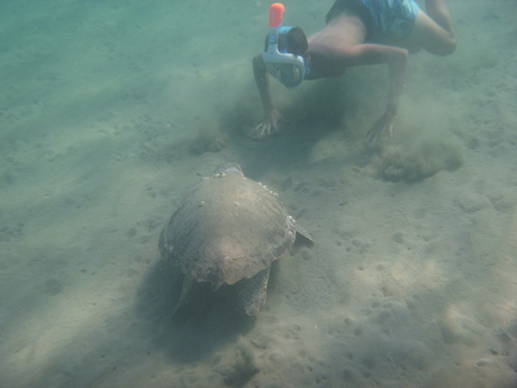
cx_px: 258
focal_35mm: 38
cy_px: 194
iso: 100
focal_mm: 6.8
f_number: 4.5
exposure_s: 1/160
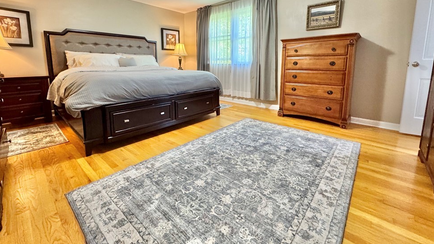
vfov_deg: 65.8
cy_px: 88
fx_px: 184
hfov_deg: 99.4
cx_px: 215
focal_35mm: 16
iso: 400
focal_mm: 2.22
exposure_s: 1/60
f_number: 2.2
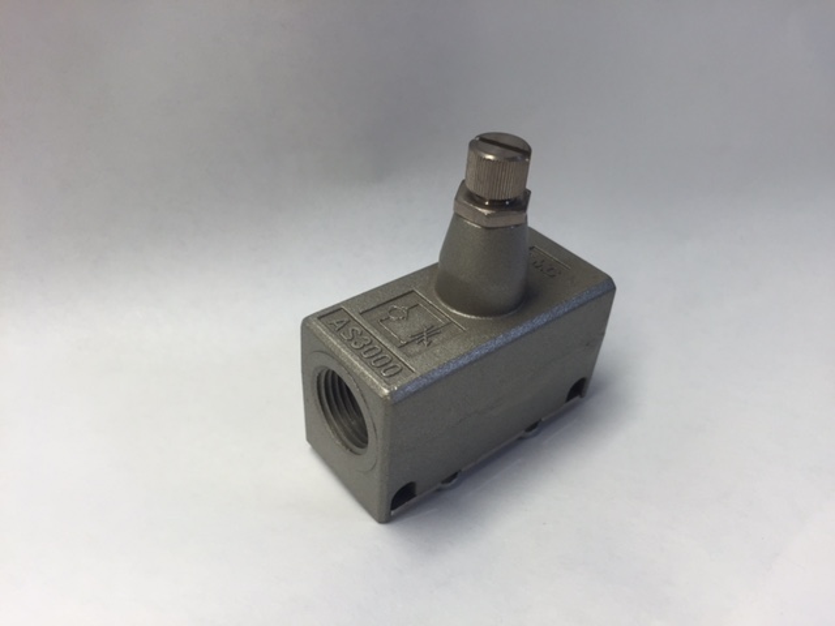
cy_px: 313
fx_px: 700
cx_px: 418
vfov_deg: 48.2
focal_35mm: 29
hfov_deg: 61.7
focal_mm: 4.15
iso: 40
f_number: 2.2
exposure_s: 1/60
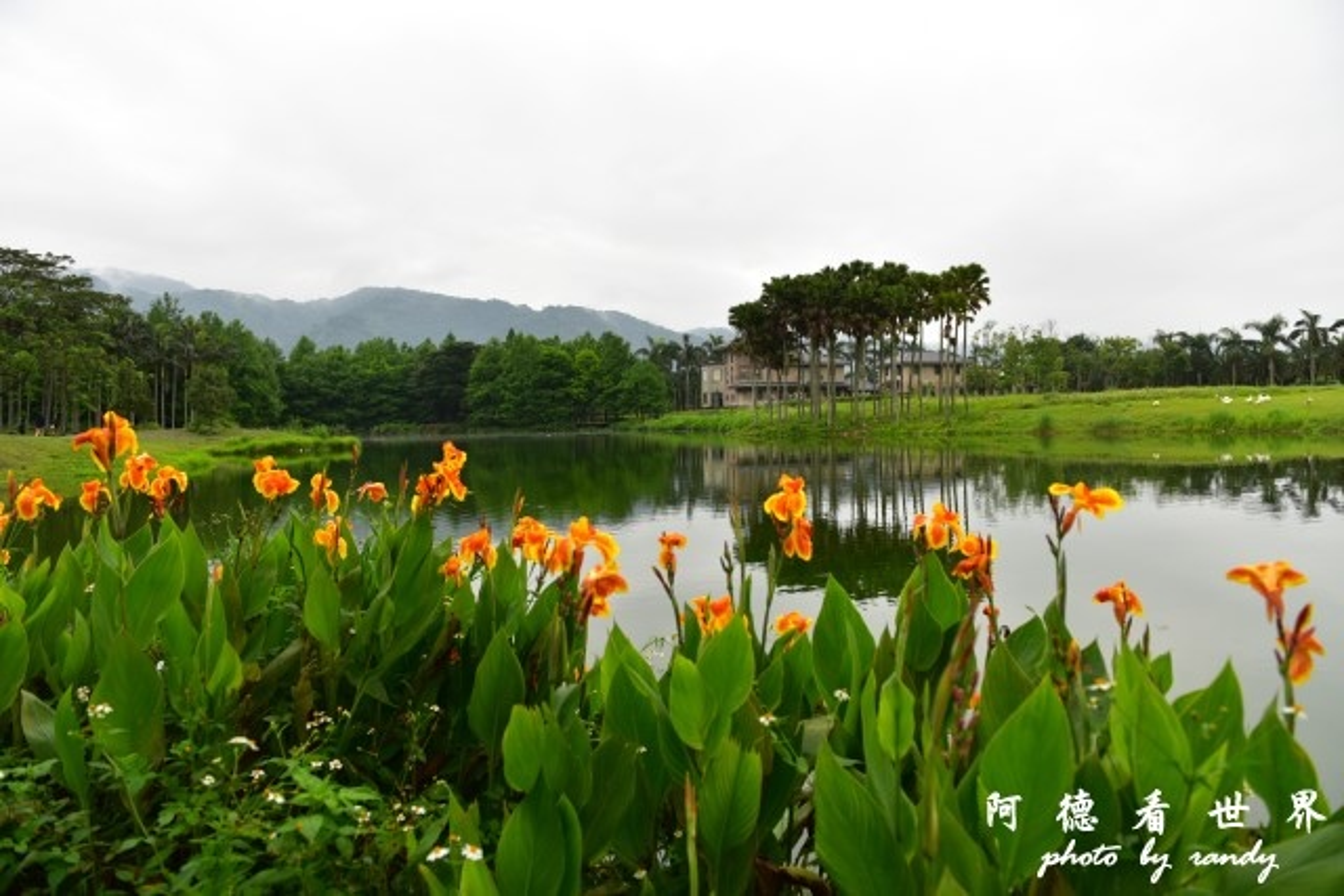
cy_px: 448
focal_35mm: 24
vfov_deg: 53.2
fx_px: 896
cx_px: 672
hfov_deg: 73.7
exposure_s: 1/200
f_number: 4
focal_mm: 24
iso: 100
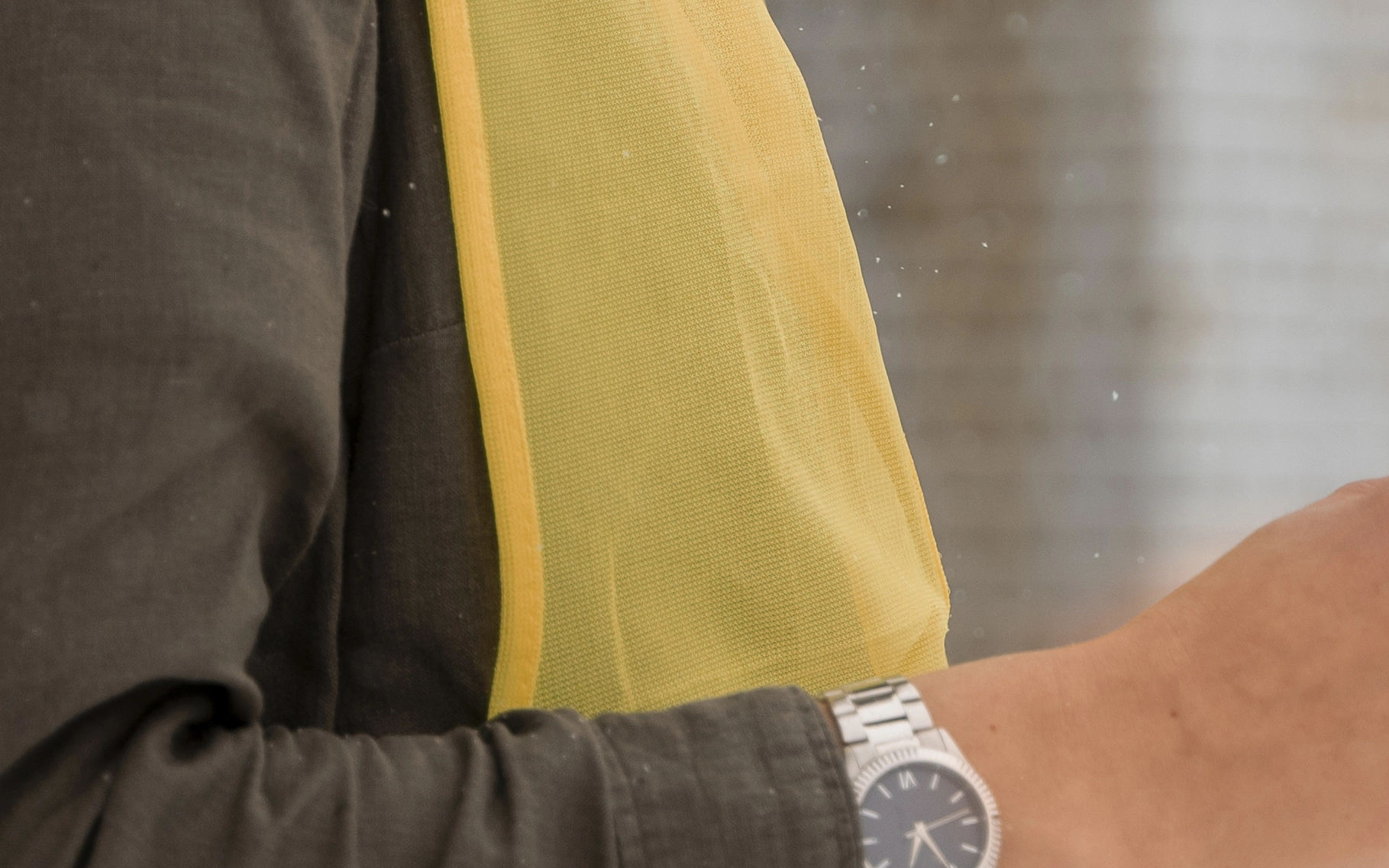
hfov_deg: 9.5
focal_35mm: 220
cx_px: 889
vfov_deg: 5.9
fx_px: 8328
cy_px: -348
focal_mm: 57
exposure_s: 1/2000
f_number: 2.8
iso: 400
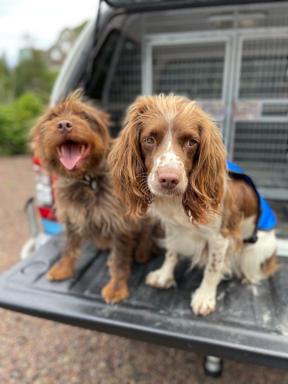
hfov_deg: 53.1
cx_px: 144
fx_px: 288
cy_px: 192
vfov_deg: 67.3
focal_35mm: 26
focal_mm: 4.2
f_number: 1.6
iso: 32
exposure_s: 1/487
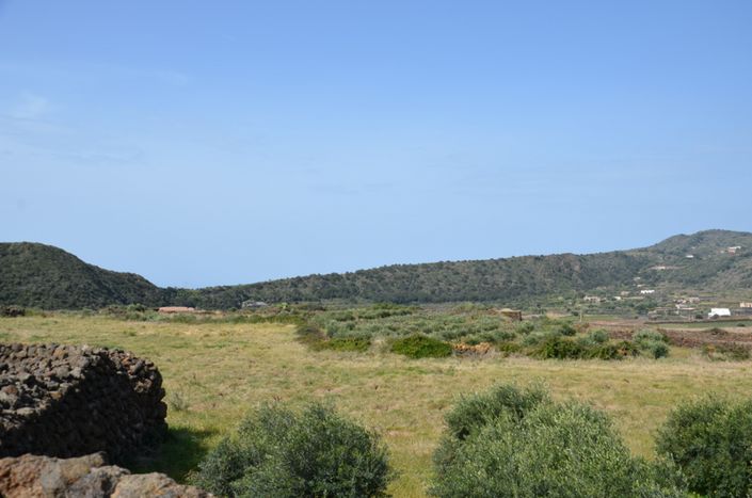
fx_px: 750
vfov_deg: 36.7
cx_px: 376
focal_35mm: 36
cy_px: 249
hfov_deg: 53.2
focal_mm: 24
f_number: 9
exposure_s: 1/320
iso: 100
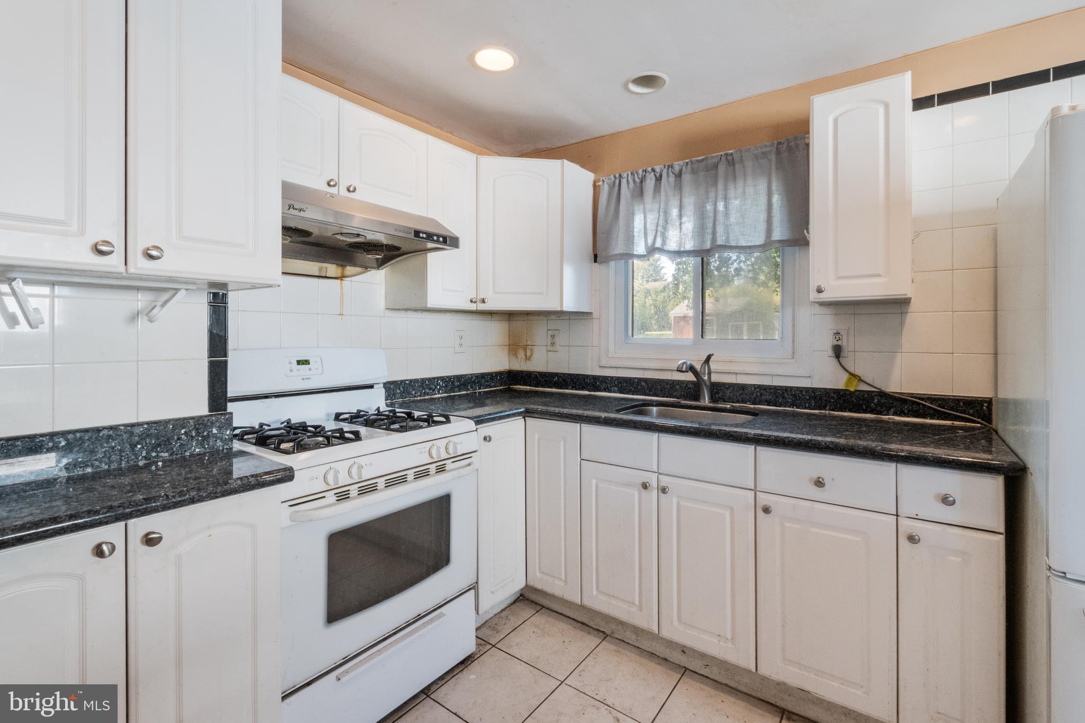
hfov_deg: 100.4
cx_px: 542
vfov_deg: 77.3
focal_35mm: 15
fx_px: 452
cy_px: 362
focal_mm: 10
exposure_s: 1/2.5
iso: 1250
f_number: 20
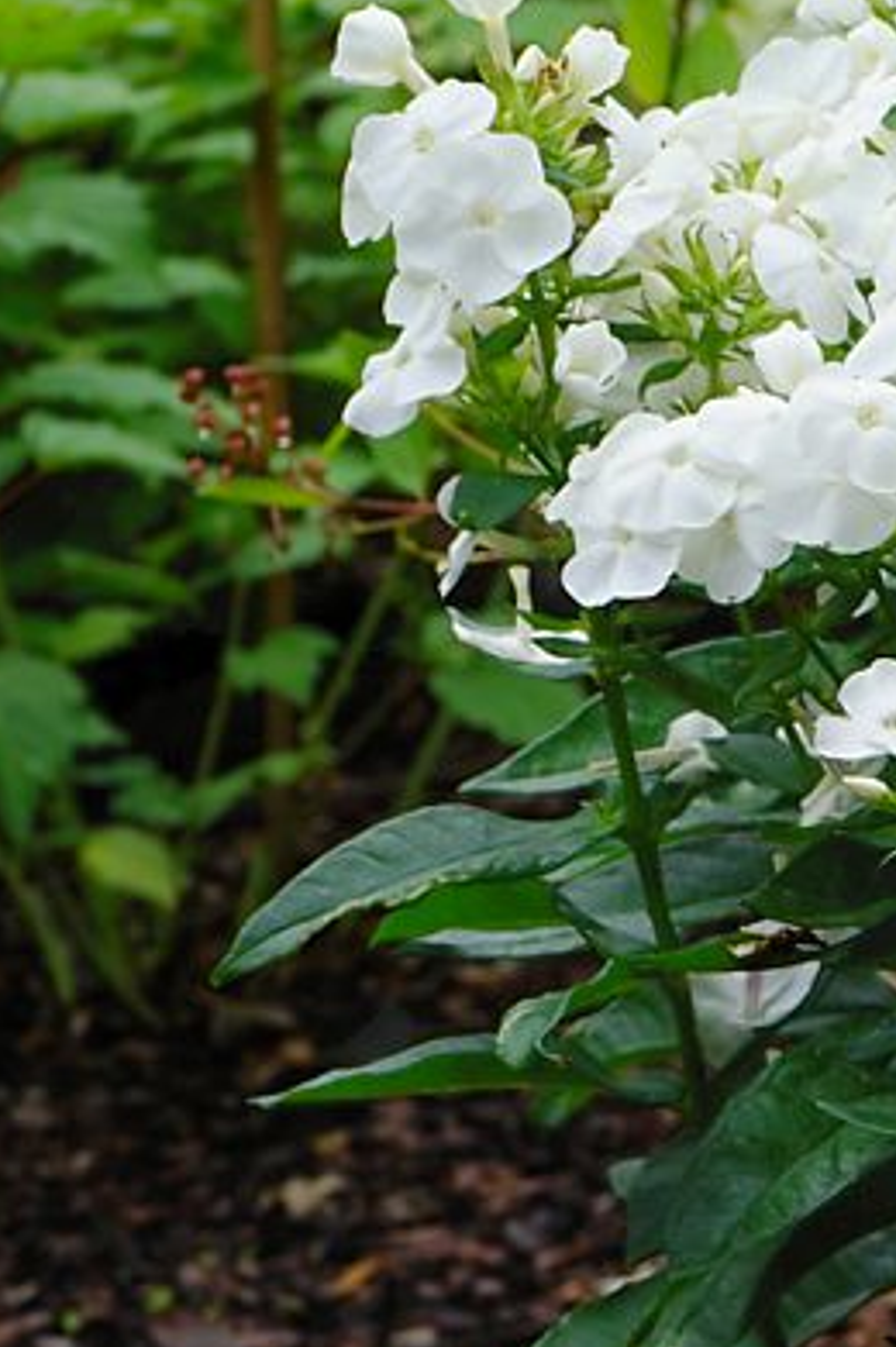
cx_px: 2037
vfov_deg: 13.0
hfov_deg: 8.1
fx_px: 5909
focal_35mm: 158
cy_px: 332
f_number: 9
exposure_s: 1/100
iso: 100
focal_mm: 50
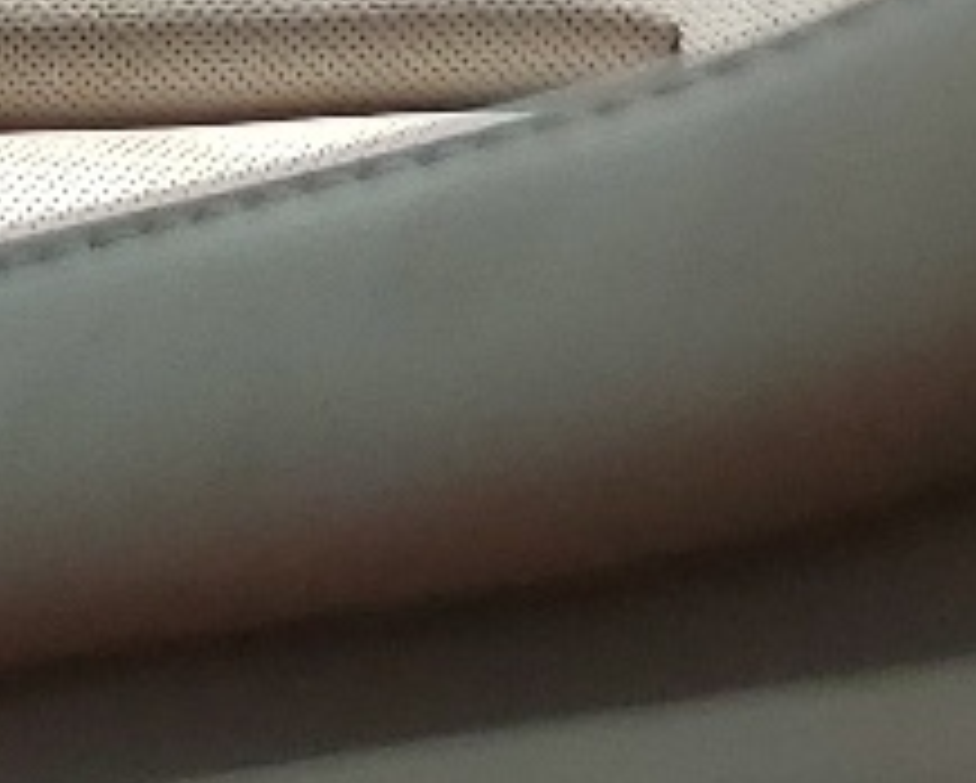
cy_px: -27
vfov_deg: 8.2
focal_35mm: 187
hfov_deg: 8.3
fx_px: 5407
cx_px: -2213
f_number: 1.5
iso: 50
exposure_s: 1/1000
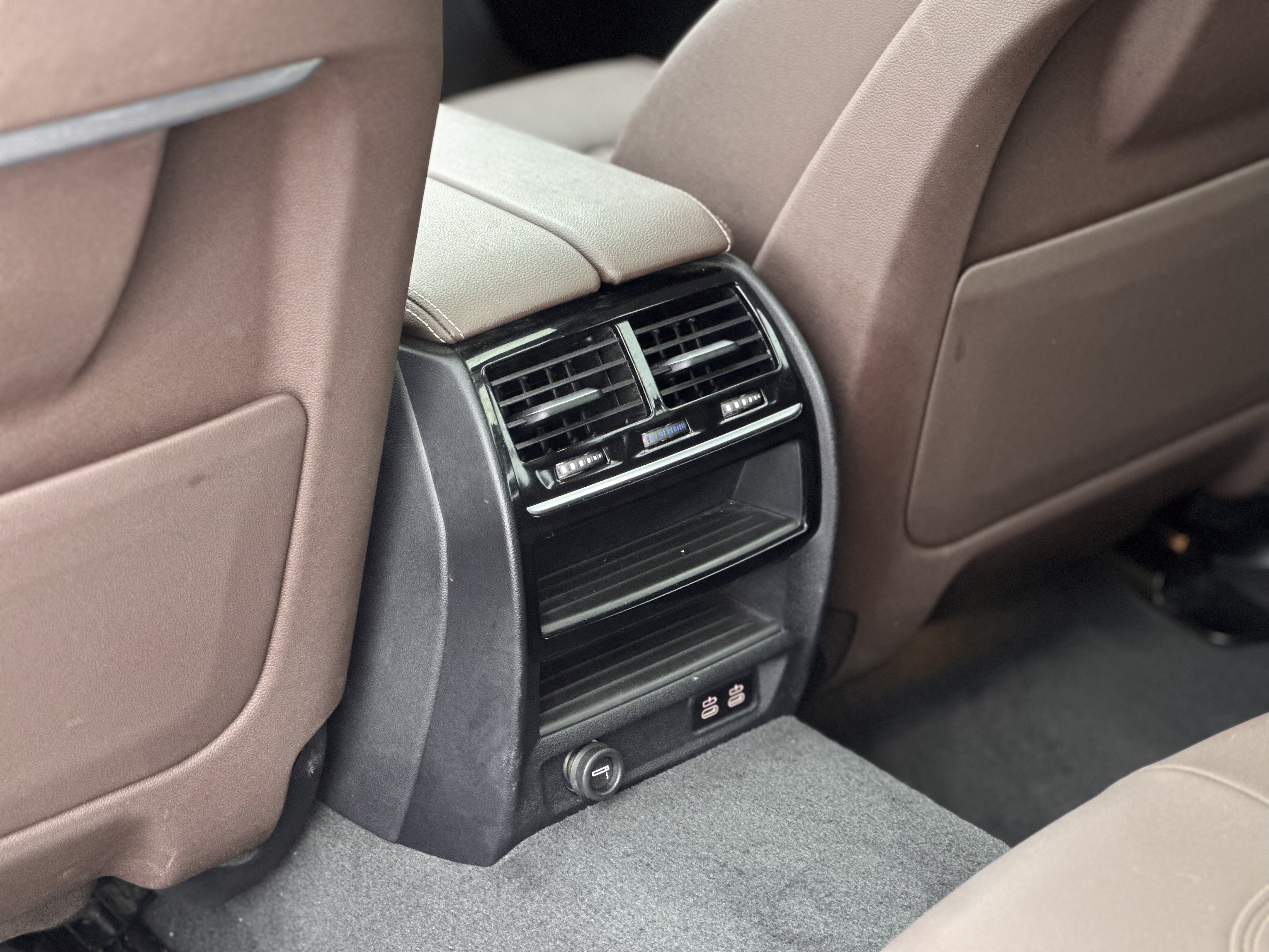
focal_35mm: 77
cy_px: 476
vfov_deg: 19.1
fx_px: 2823
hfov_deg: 25.3
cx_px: 634
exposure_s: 1/17
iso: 400
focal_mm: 9
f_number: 2.8
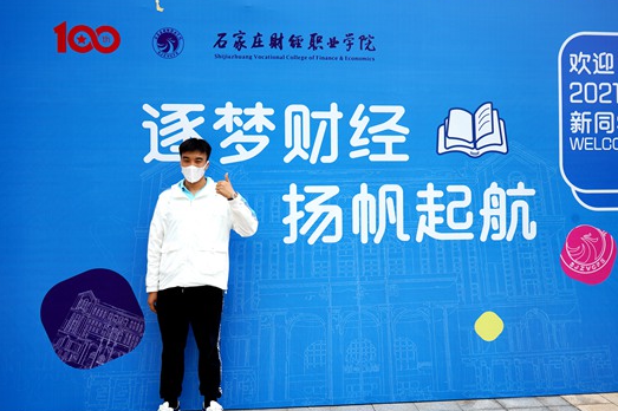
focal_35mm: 30
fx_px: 515
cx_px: 327
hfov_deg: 61.9
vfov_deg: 43.6
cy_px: 204
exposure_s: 1/200
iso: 100
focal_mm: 28
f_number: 6.3
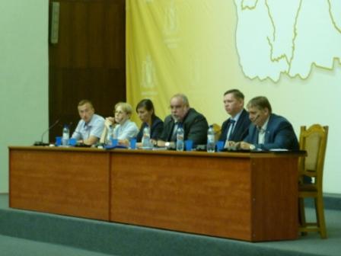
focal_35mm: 137
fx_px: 1350
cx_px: 170
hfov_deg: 14.4
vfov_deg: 10.8
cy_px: 128
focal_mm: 22.5
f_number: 4.5
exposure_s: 1/15
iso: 400
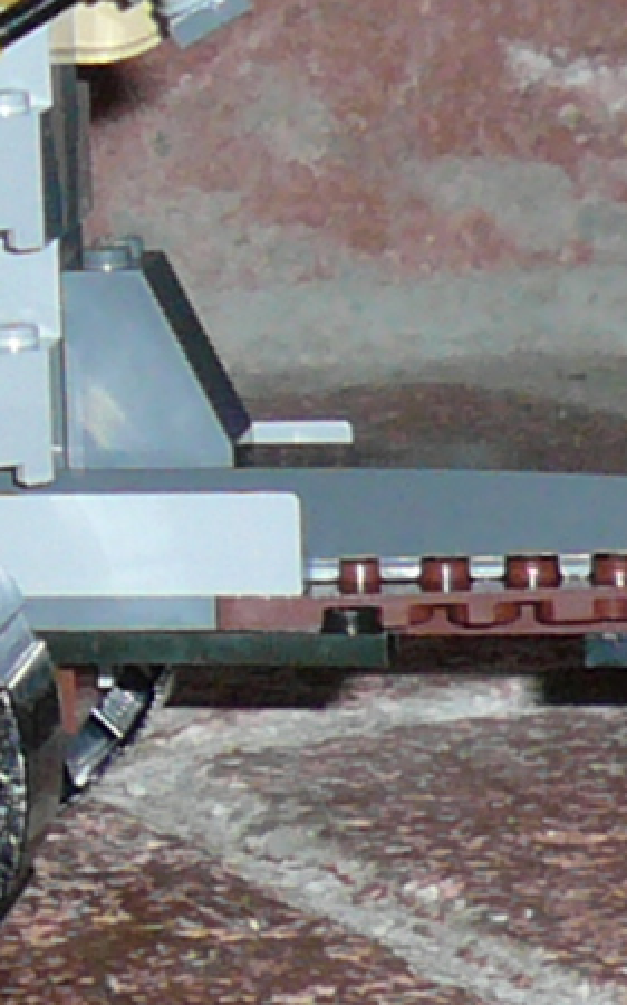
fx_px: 6429
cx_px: -942
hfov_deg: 5.4
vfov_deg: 8.9
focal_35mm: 235
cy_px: 49
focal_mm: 5.2
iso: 100
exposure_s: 1/30
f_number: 2.9
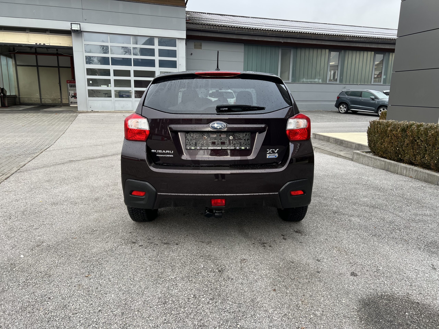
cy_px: 164
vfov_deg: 53.1
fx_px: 330
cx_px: 220
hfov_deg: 67.3
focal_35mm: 26
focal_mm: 5.7
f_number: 1.5
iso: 32
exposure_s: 1/145
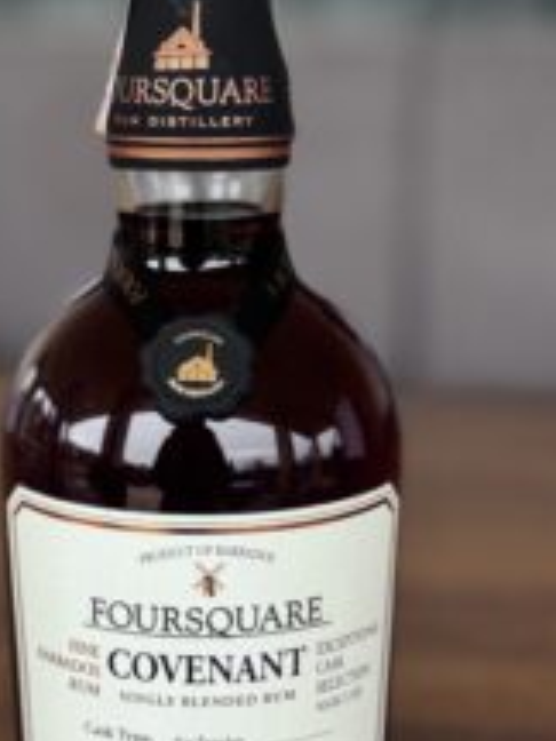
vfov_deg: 22.0
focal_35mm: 89
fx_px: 1906
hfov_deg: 16.6
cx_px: 178
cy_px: 405
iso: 125
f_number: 1.78
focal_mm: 6.86
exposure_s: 1/60
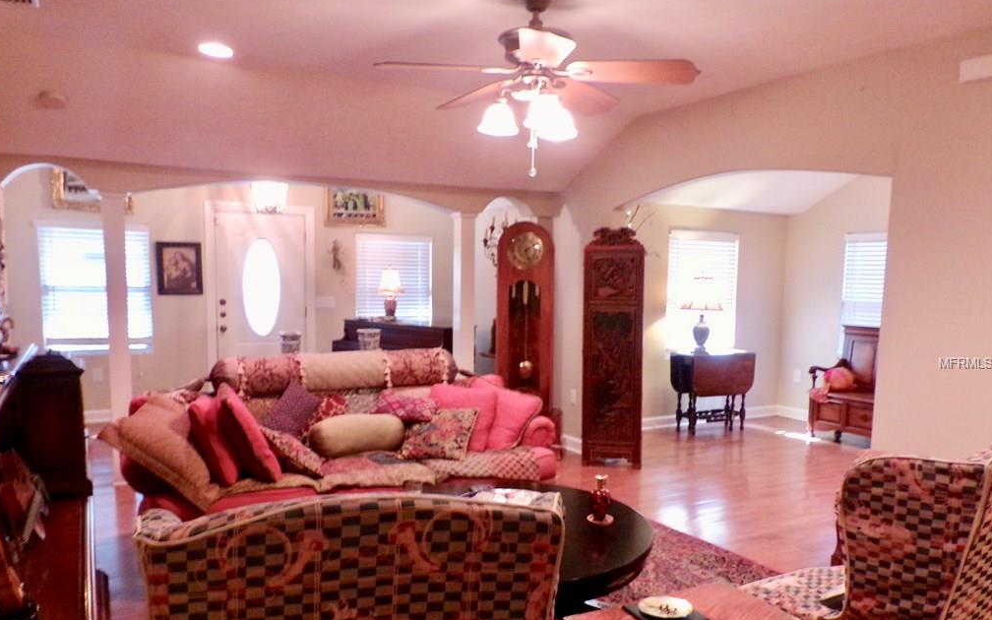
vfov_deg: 44.4
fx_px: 757
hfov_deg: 66.5
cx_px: 494
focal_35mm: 28
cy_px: 363
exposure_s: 1/17
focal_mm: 4.7
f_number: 3.2
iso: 296
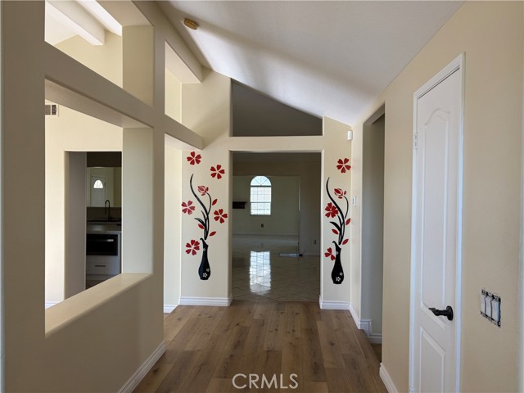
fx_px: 394
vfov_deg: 53.1
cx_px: 262
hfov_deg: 67.3
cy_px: 196
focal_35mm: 26
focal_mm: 5.96
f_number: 1.6
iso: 64
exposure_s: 1/137
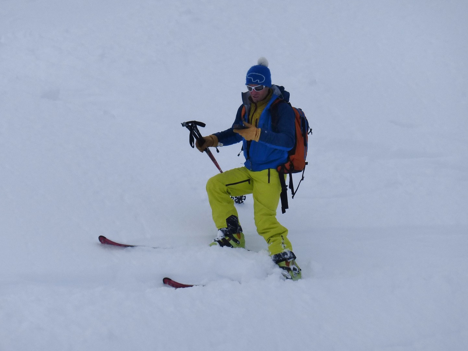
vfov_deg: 3.4
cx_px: 222
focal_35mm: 433
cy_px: 177
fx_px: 5855
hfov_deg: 4.6
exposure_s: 1/1000
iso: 100
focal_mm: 65
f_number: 5.9
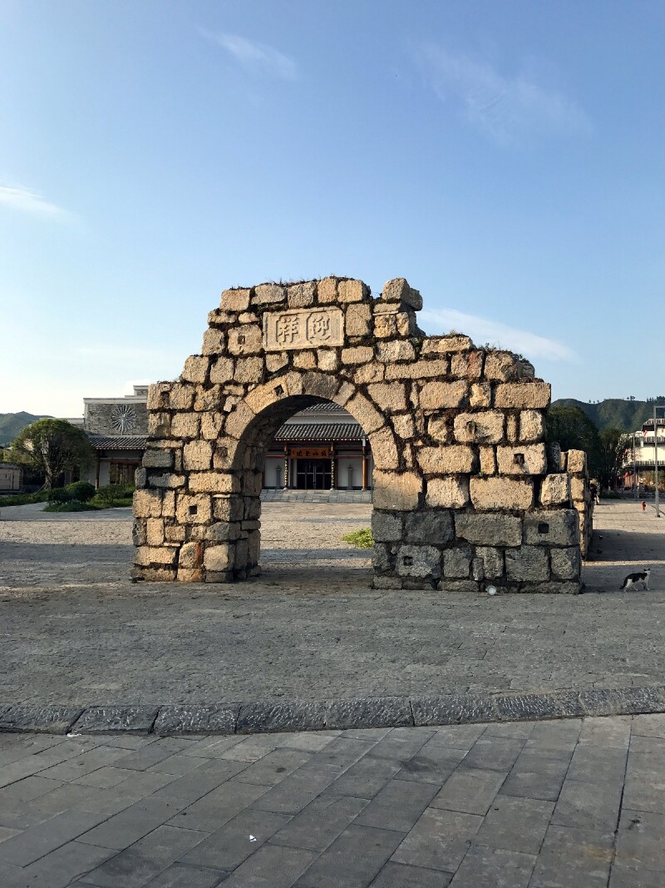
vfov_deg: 63.4
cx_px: 332
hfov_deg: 49.7
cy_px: 444
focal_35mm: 28
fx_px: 717
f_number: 1.8
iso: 20
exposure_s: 1/1473
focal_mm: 3.99
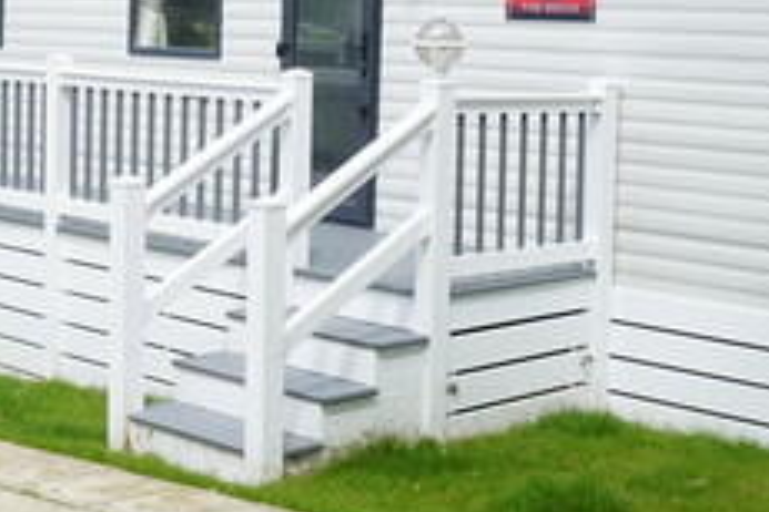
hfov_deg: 27.8
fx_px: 1517
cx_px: 633
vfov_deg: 19.1
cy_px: 148
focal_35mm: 71
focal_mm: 16
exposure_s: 1/60
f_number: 16
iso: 250
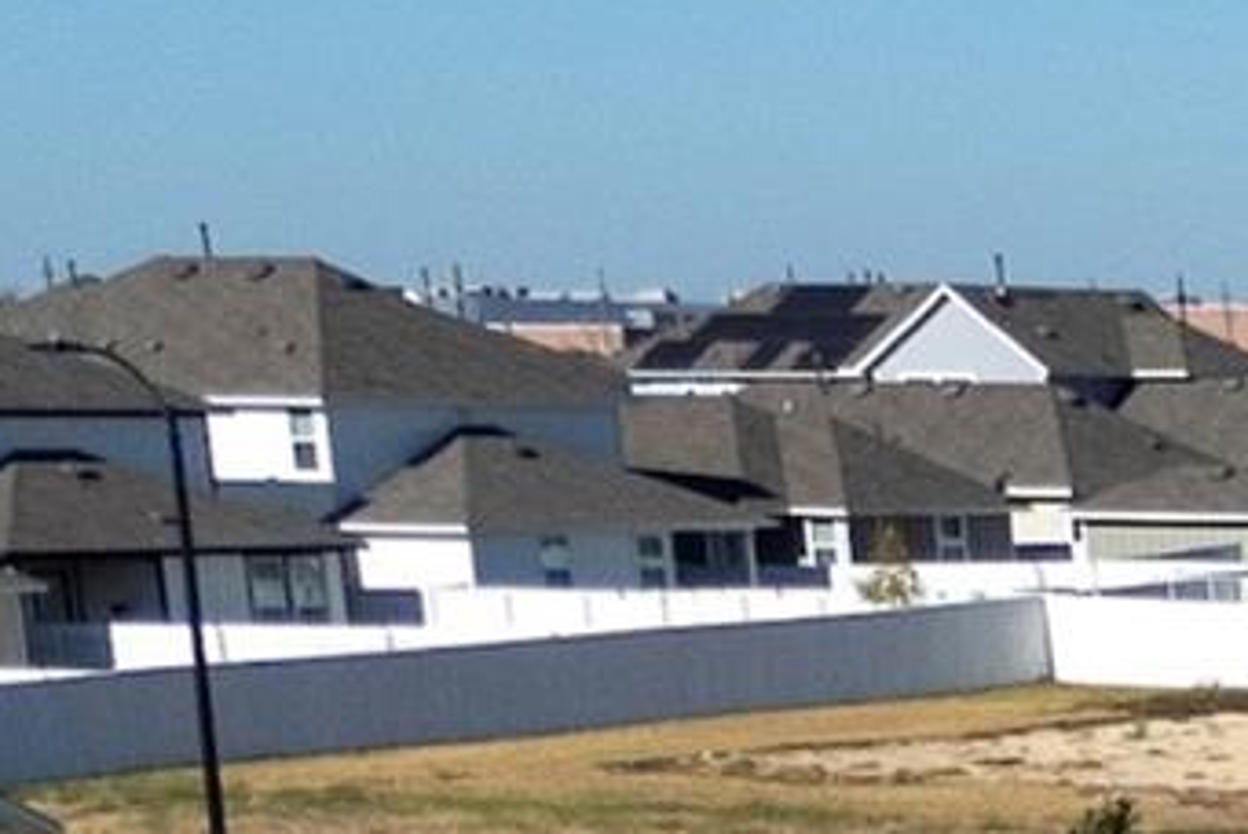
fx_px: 4580
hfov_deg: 11.5
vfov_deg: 9.2
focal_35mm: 132
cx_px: 3385
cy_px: 2105
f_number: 7.1
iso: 200
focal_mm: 22
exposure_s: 1/30
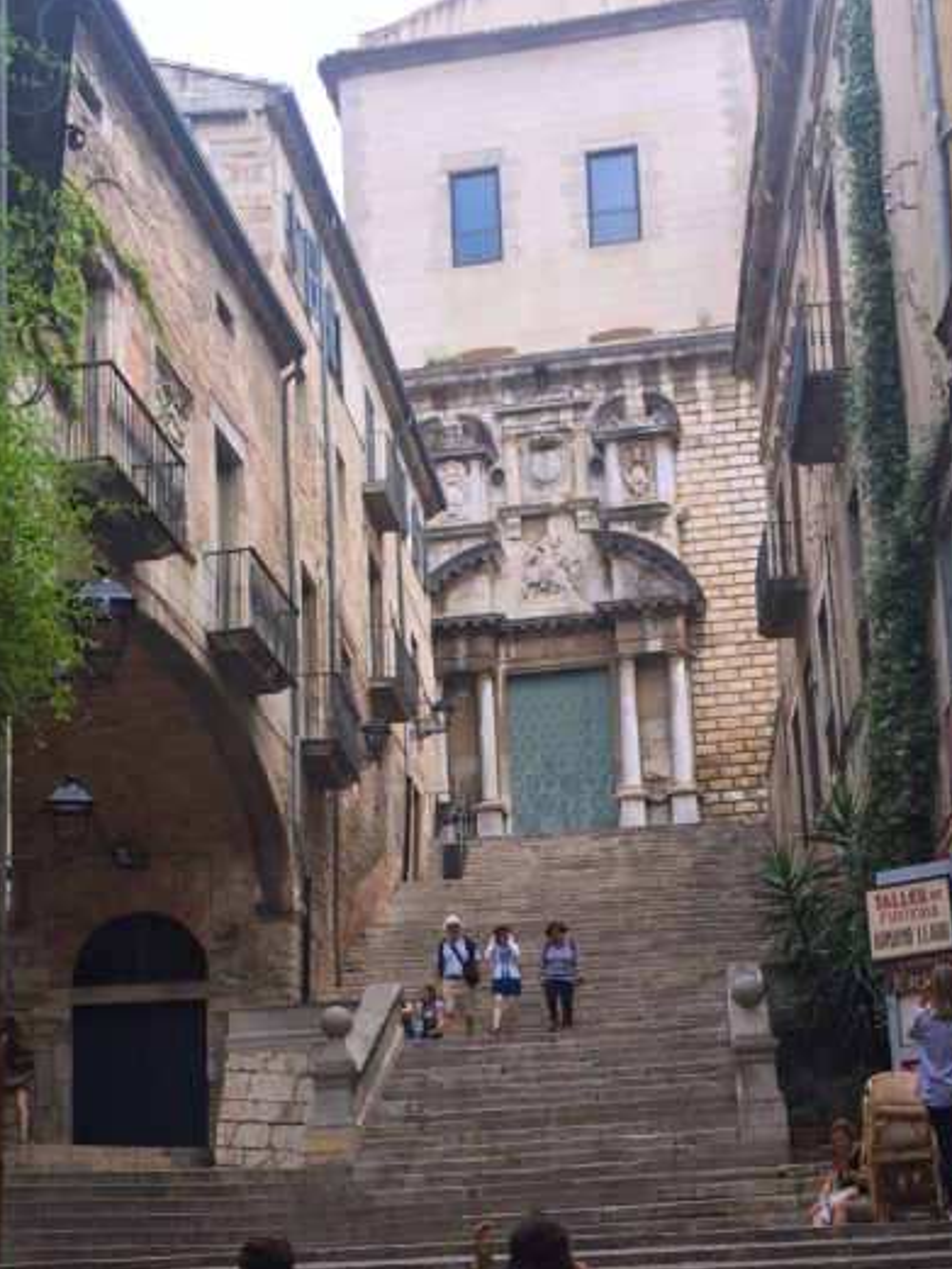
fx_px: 2089
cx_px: 521
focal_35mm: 57
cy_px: 969
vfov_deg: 33.0
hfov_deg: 25.7
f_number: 2.2
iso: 32
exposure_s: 1/565
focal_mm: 4.15
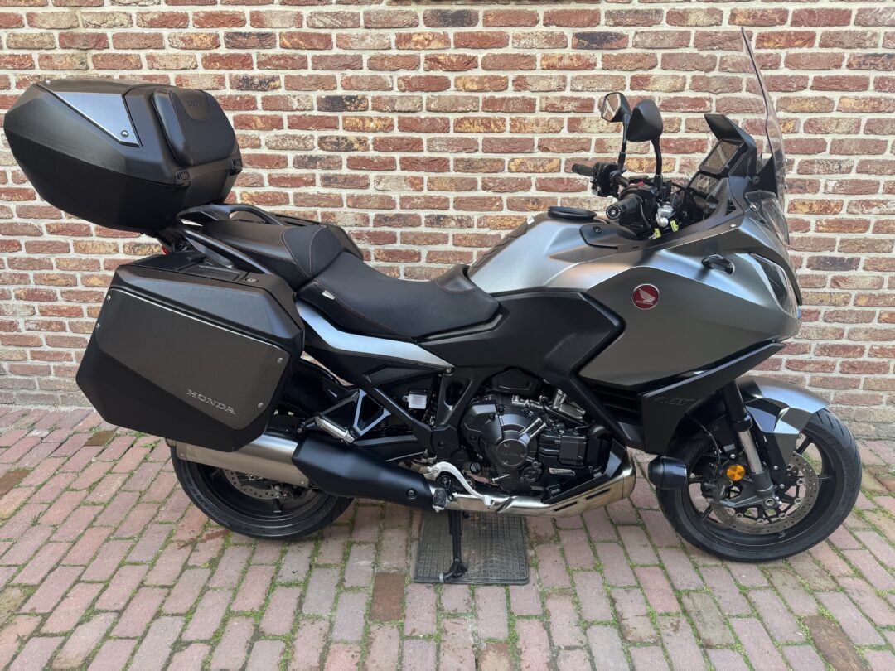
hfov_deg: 71.6
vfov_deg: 56.8
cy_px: 336
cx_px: 448
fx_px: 621
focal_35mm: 24
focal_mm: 6.76
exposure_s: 1/126
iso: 50
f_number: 1.78
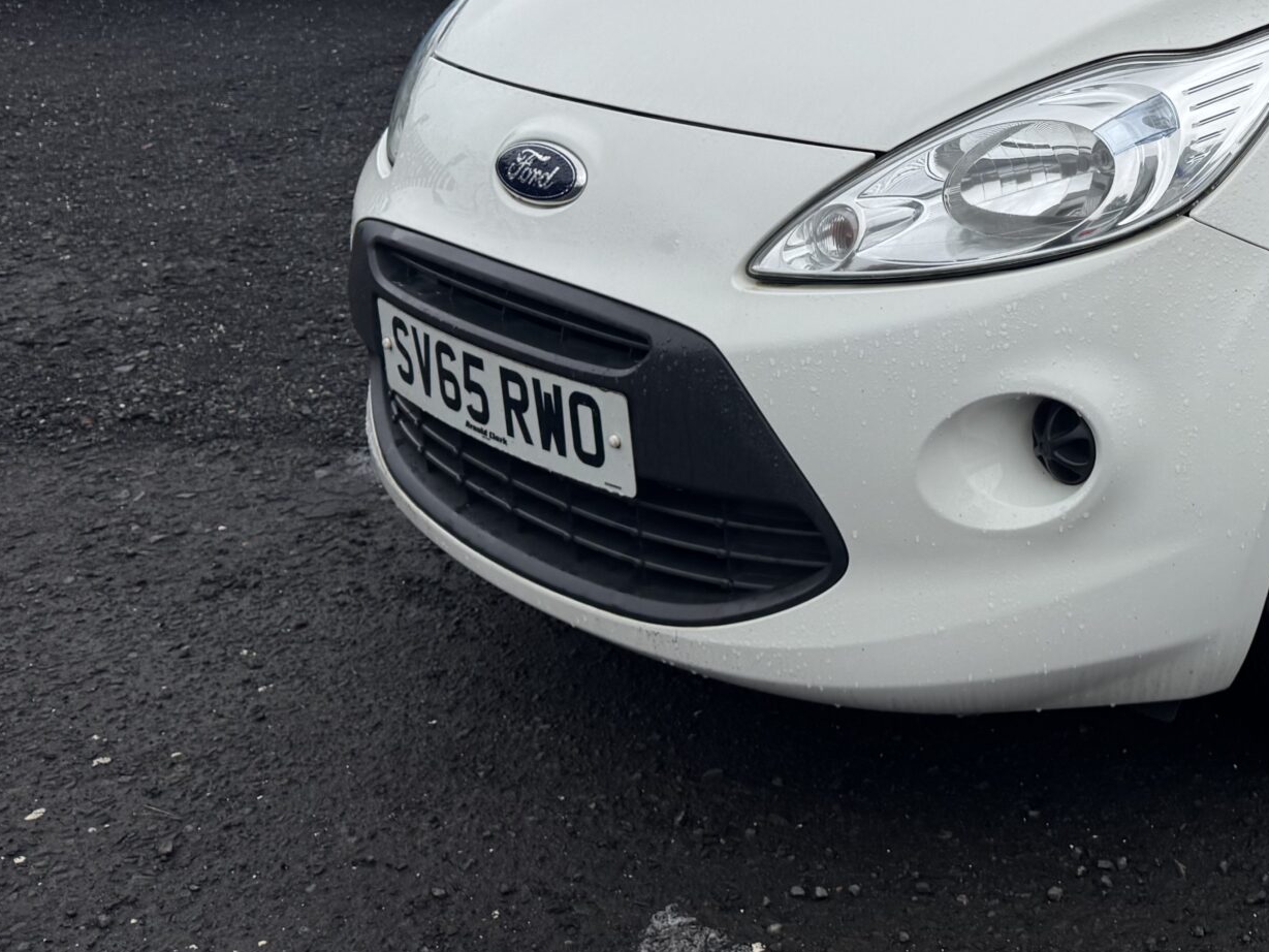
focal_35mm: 50
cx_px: 1183
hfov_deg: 35.5
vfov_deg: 27.3
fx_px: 1833
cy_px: -17
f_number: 1.78
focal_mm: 6.76
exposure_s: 1/1285
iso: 80
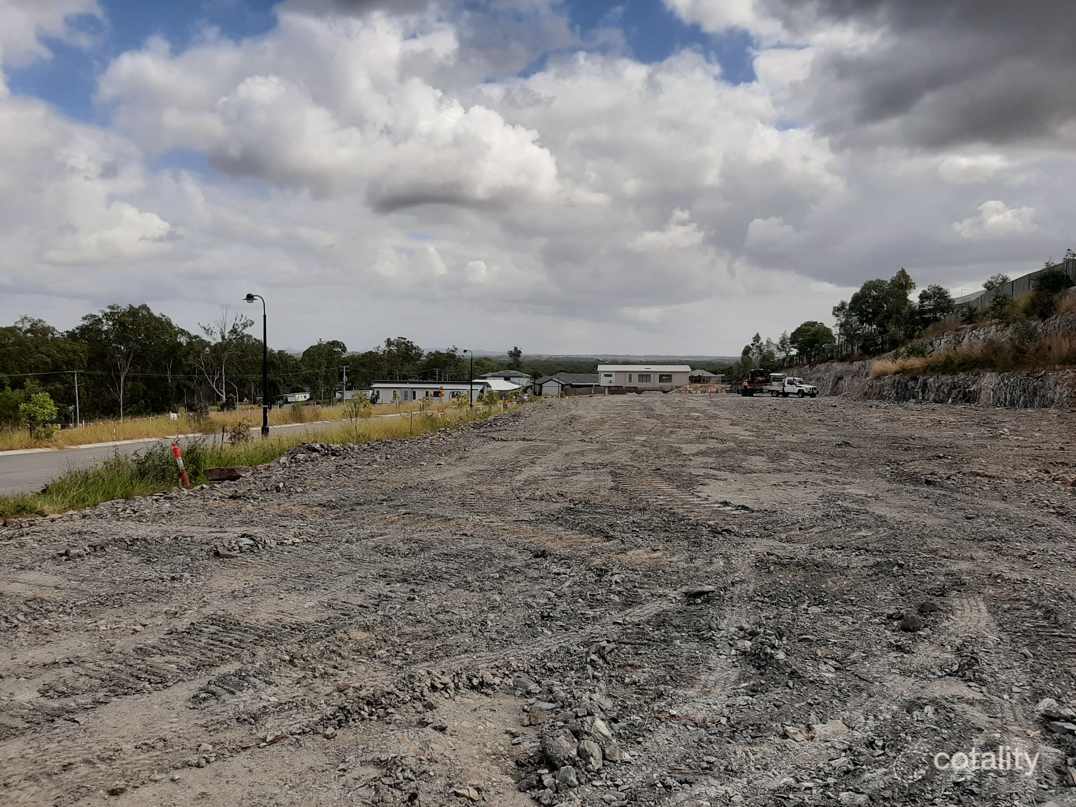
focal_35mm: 26
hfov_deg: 67.3
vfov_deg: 53.1
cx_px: 538
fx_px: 808
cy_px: 404
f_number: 1.7
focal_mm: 3.93
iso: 40
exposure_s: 1/3106
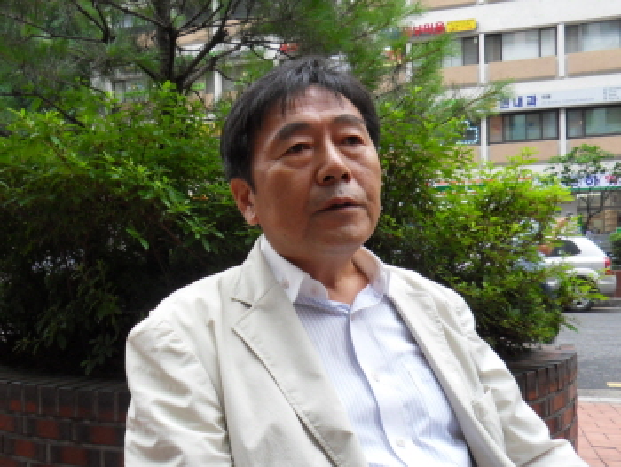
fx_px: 431
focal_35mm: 24
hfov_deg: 71.6
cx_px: 310
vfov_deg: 56.9
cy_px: 234
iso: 100
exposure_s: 1/45
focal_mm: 4.2
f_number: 3.3
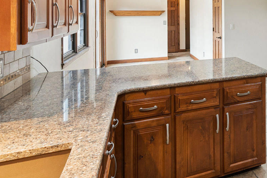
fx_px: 252
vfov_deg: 36.4
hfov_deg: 46.8
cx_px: 265
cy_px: 18
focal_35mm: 34
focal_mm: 16
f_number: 9
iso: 400
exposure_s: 1/10
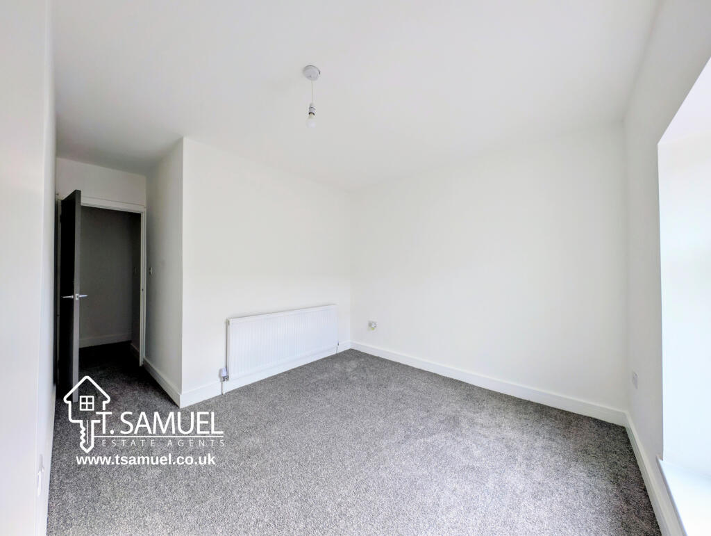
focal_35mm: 12
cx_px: 356
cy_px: 268
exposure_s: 1/152
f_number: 1.95
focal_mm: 2.23
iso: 39
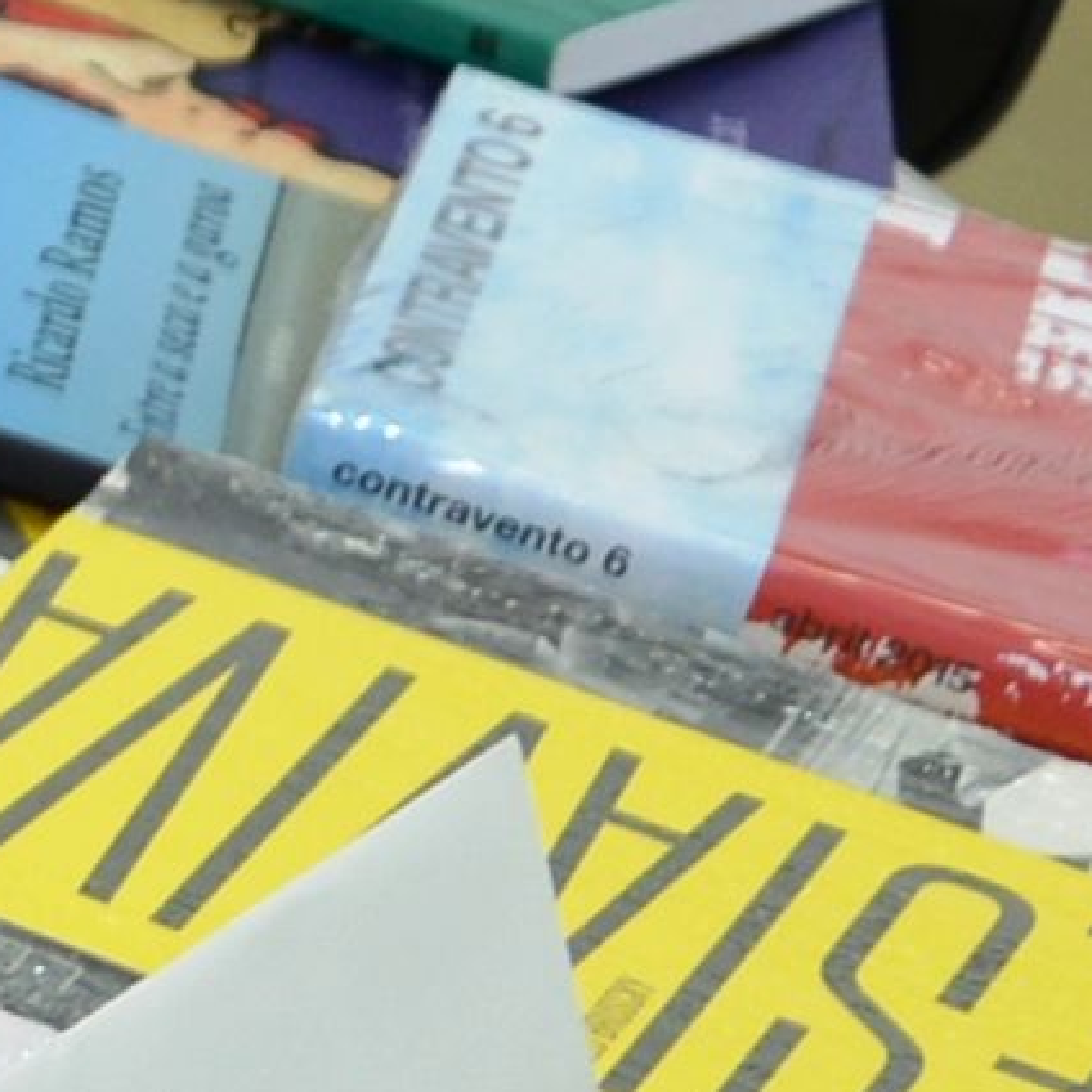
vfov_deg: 7.5
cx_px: -2485
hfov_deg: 6.6
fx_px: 8305
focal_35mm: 233
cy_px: 1048
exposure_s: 1/60
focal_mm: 21
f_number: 4
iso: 400
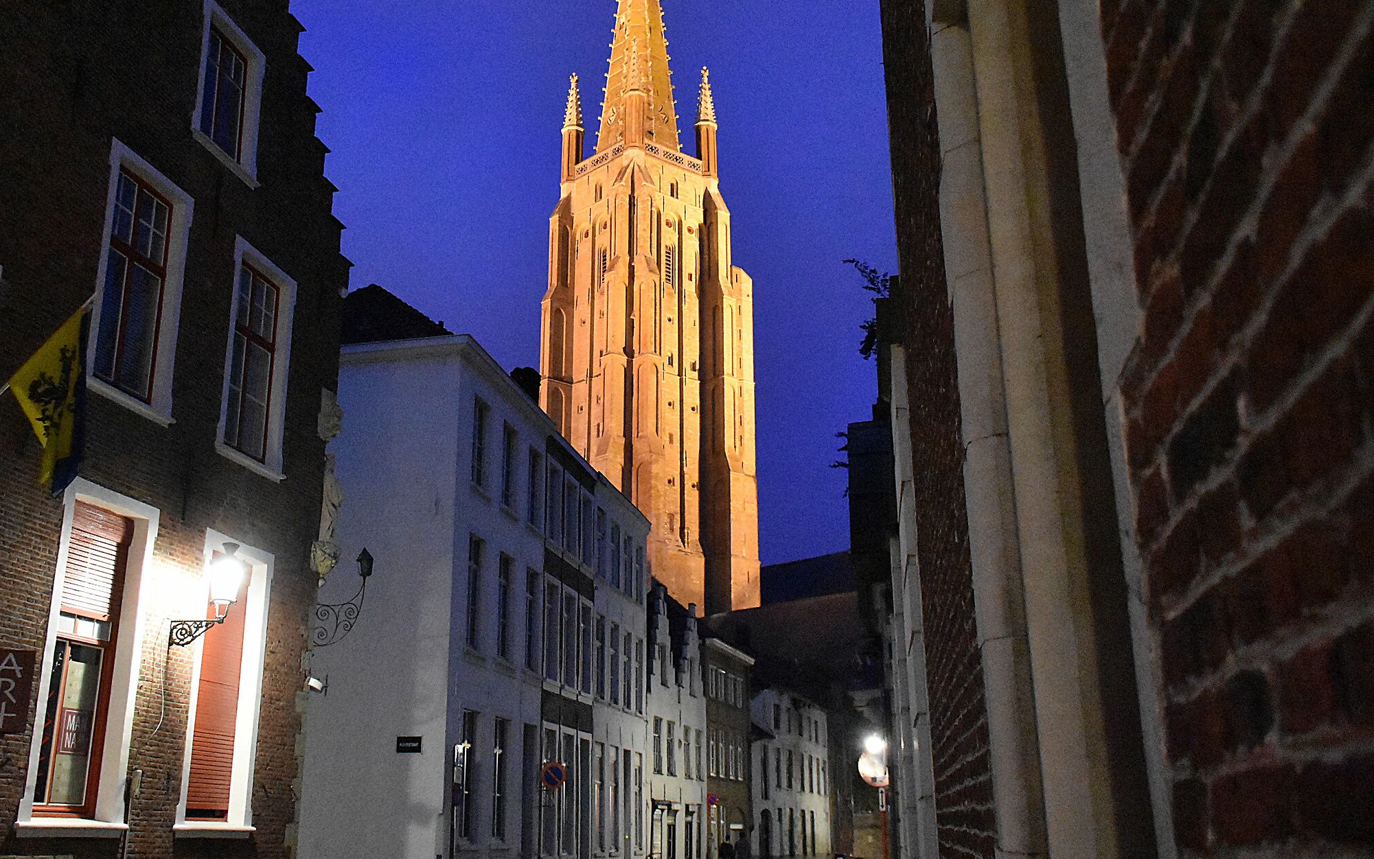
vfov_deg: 38.2
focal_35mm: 33
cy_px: 367
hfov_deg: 58.0
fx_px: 1236
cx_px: 623
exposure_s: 1/40
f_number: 3.5
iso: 12800
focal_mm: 18
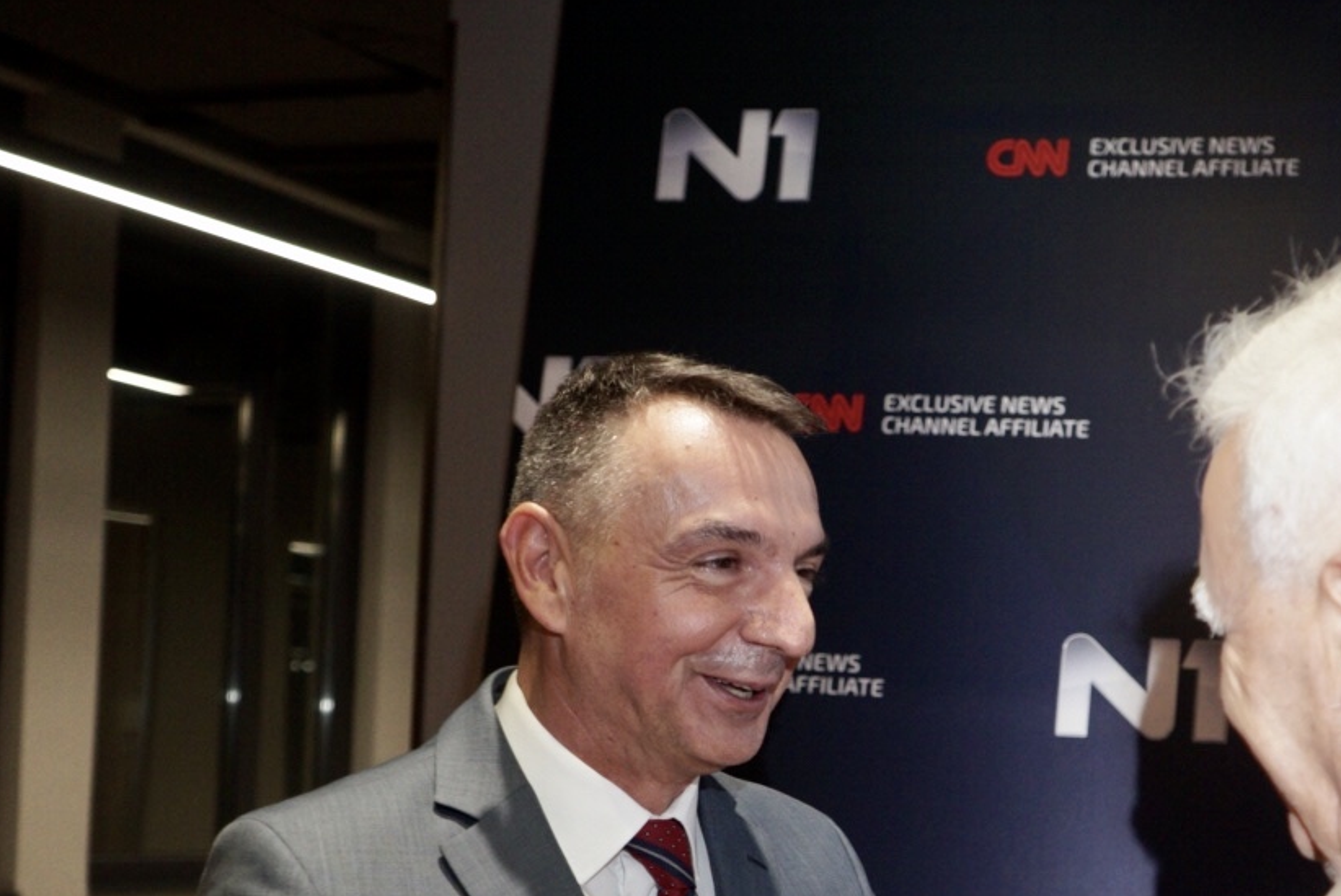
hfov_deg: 33.4
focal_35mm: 59
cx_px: 959
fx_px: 2199
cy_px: 801
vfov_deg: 22.5
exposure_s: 1/160
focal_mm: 30
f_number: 3.5
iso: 1600
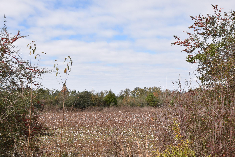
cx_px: 106
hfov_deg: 50.6
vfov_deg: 35.0
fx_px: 248
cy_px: 90
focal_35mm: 38
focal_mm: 20
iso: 100
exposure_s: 1/200
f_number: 9
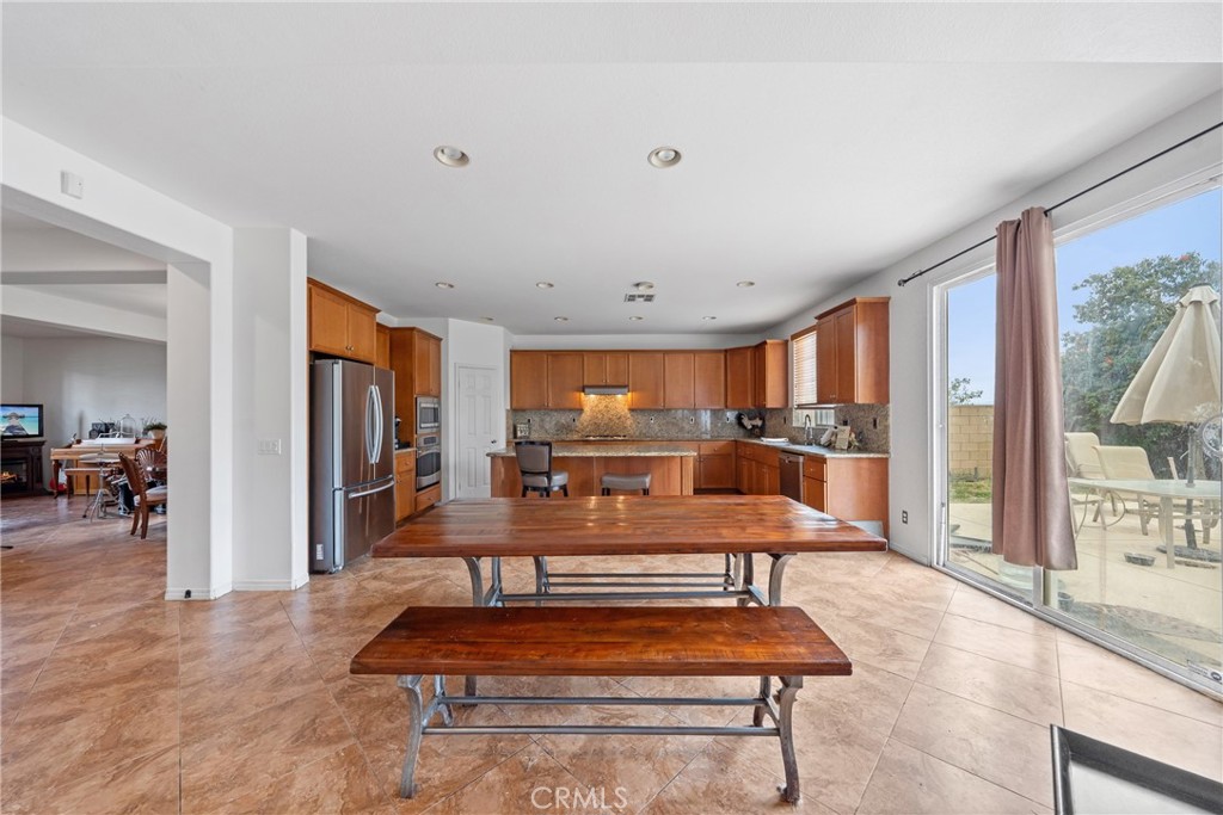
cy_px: 408
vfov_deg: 90.0
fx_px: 408
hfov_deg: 112.6
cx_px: 612
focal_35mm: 12
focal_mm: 12
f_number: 8
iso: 800
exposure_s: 1/10
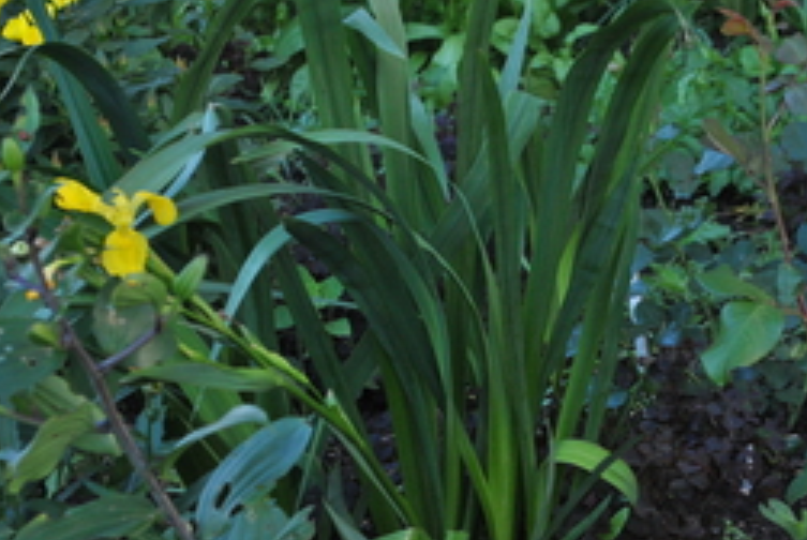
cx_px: 659
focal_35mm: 148
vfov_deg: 9.3
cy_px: 349
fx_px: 3319
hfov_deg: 13.8
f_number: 6.3
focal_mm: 55
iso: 400
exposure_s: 1/200
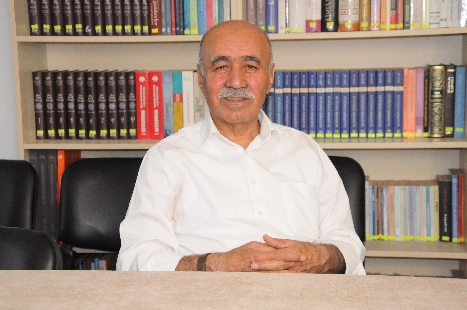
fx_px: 972
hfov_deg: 27.0
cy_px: 155
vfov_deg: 18.1
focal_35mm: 75
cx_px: 234
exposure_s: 1/200
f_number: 7.1
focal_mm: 50
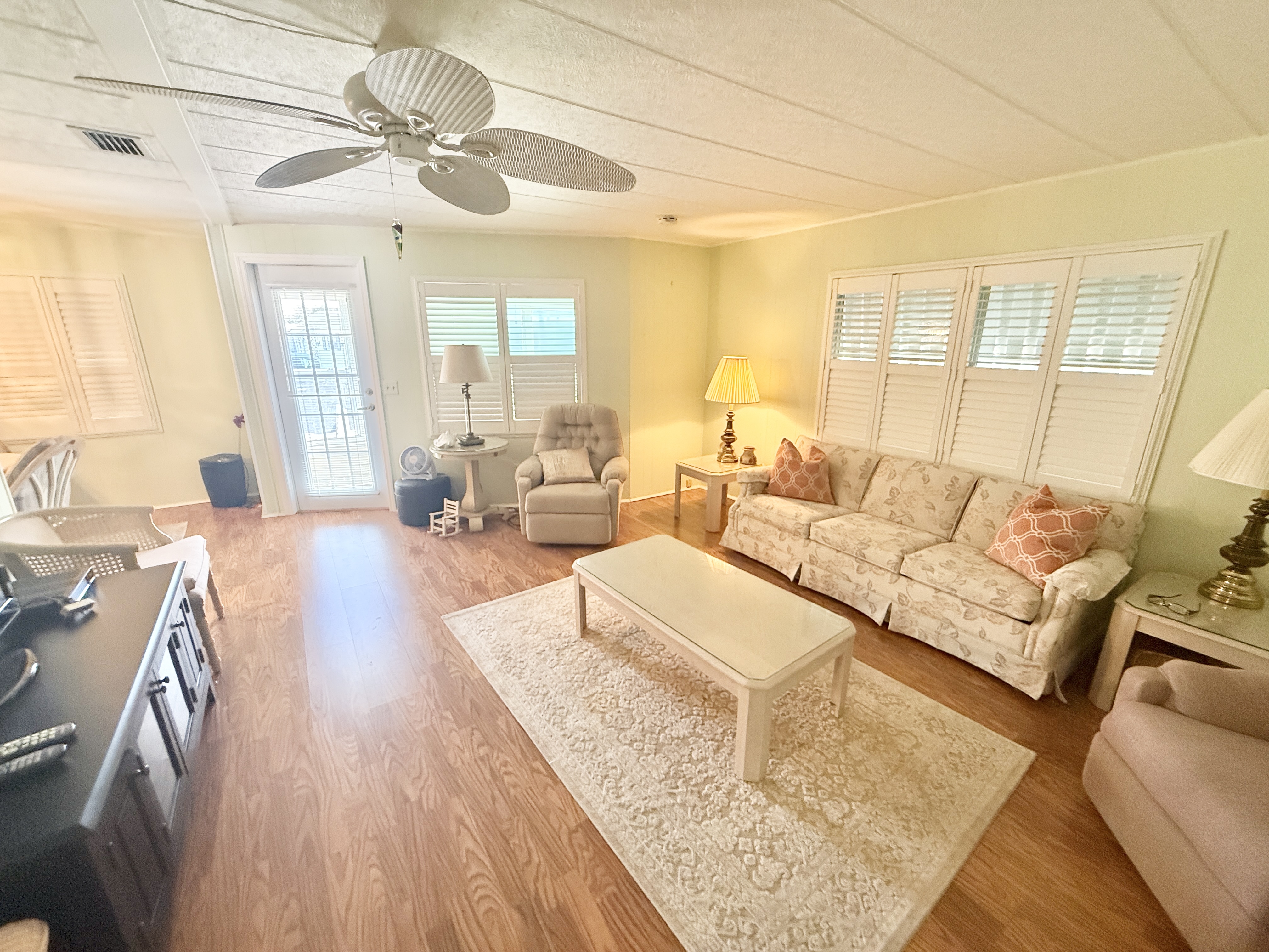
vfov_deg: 85.7
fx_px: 513
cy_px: 476
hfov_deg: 102.1
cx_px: 634
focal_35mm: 14
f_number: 2.2
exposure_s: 1/120
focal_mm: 2.22
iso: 640
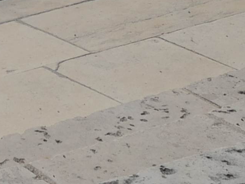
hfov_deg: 8.9
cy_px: -642
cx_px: -360
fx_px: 1415
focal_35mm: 200
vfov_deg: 5.9
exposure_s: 1/800
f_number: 9
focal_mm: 14
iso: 200
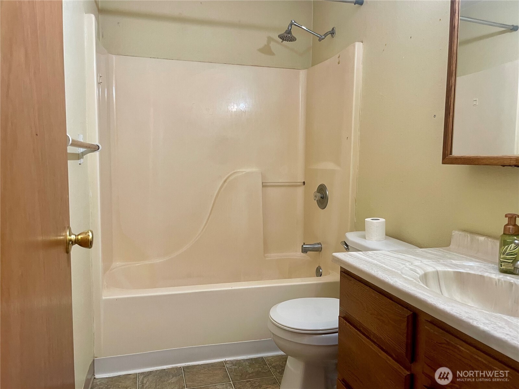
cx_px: 260
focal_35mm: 26
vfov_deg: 53.1
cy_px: 194
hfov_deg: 67.3
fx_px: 390
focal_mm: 4.2
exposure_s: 1/60
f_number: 1.6
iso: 125
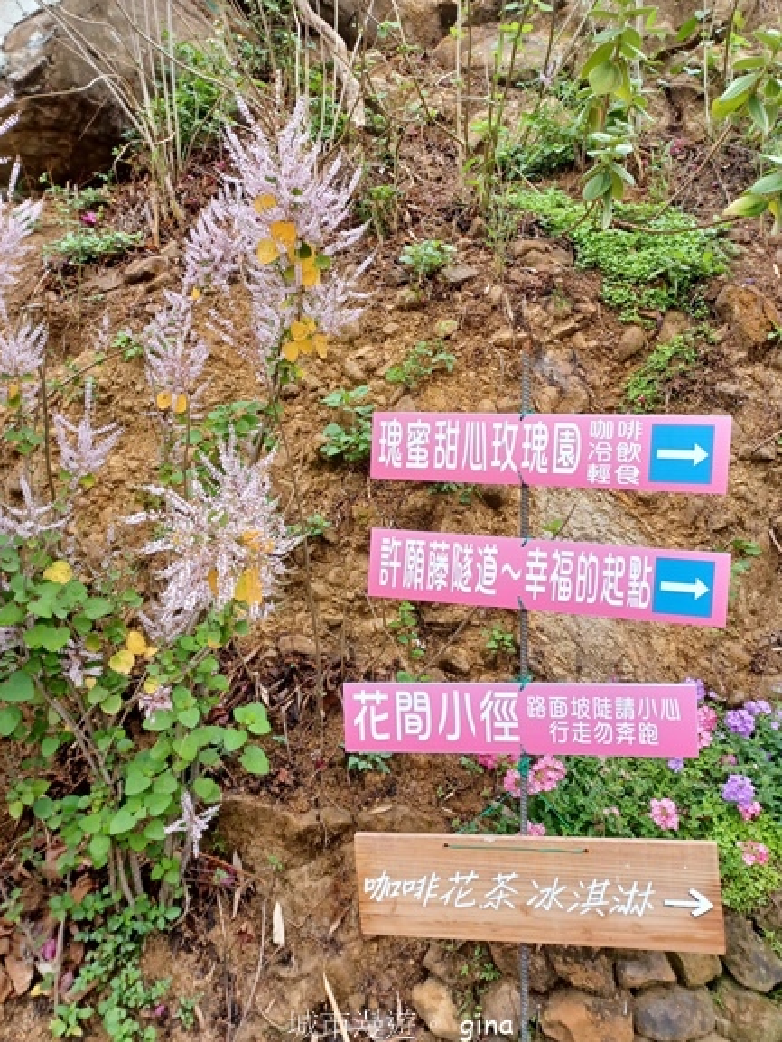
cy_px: 506
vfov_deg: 67.3
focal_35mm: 26
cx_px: 401
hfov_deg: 53.1
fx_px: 783
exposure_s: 1/60
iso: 50
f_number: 1.8
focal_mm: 4.6
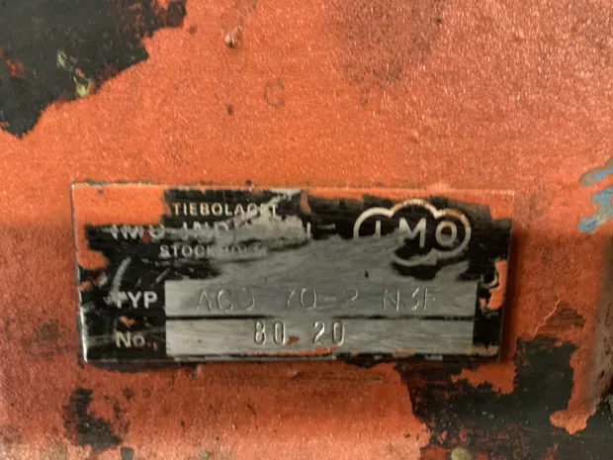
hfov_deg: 61.7
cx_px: 306
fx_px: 514
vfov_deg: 48.2
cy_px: 230
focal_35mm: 29
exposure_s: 1/33
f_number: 1.8
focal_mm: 3
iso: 320
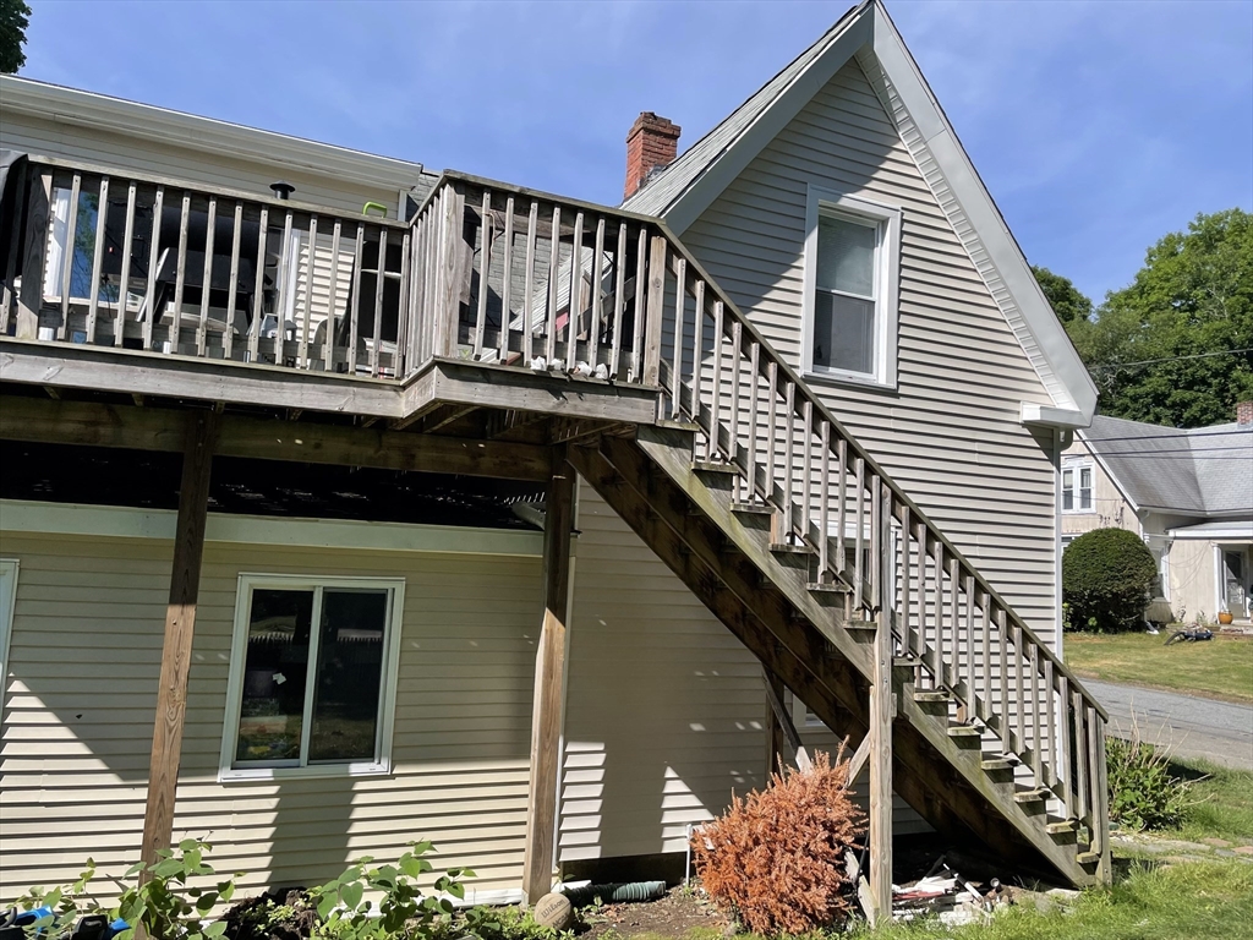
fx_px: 941
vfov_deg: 53.1
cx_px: 626
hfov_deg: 67.3
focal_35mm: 26
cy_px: 470
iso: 32
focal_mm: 4.2
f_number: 1.6
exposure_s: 1/2212
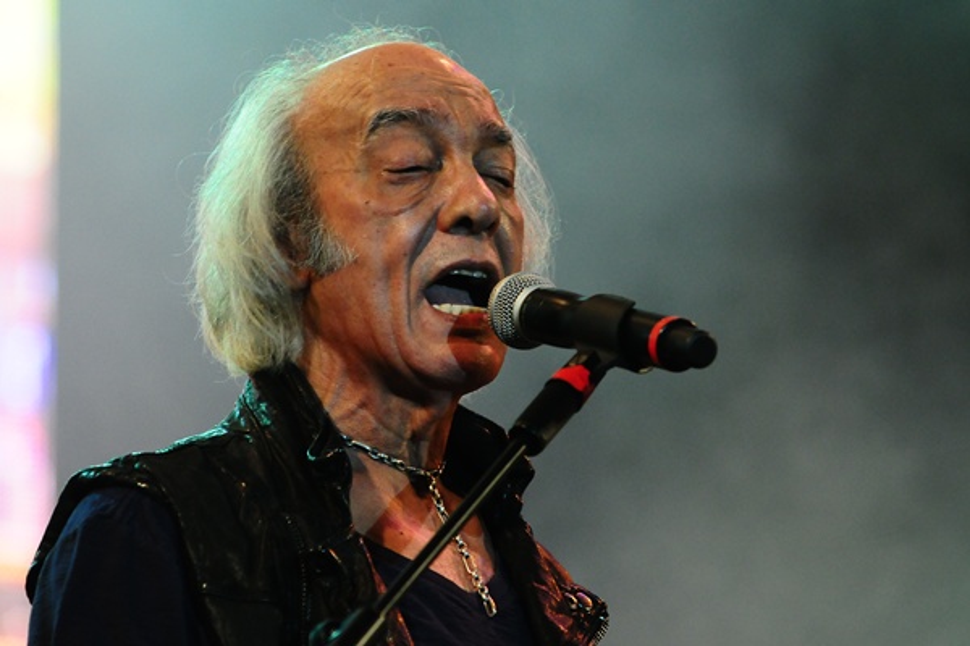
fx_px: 8083
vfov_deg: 4.6
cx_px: 485
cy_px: 323
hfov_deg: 6.9
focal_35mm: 300
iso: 1600
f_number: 4
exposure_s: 1/160
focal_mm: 200
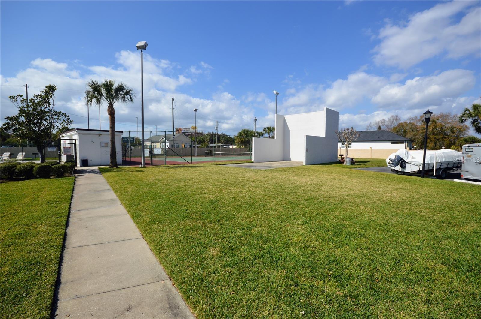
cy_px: 160
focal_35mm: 15
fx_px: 200
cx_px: 240
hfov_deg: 100.5
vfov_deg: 77.2
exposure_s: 1/320
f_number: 9
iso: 100
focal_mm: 10
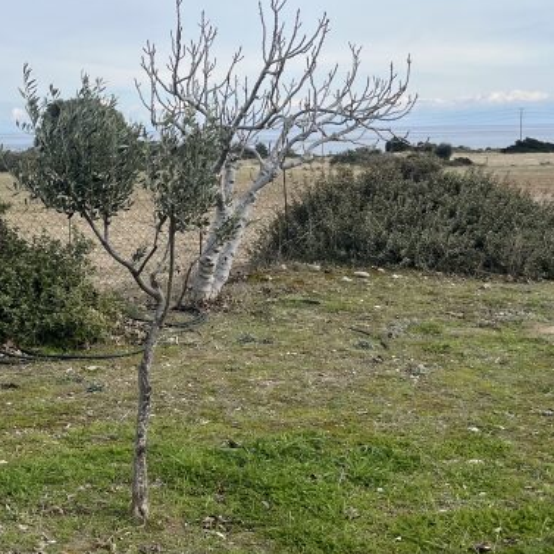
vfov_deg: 27.9
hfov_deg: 28.1
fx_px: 1105
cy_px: 168
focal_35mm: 61
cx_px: 215
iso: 50
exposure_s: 1/4310
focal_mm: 5.1
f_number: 1.6
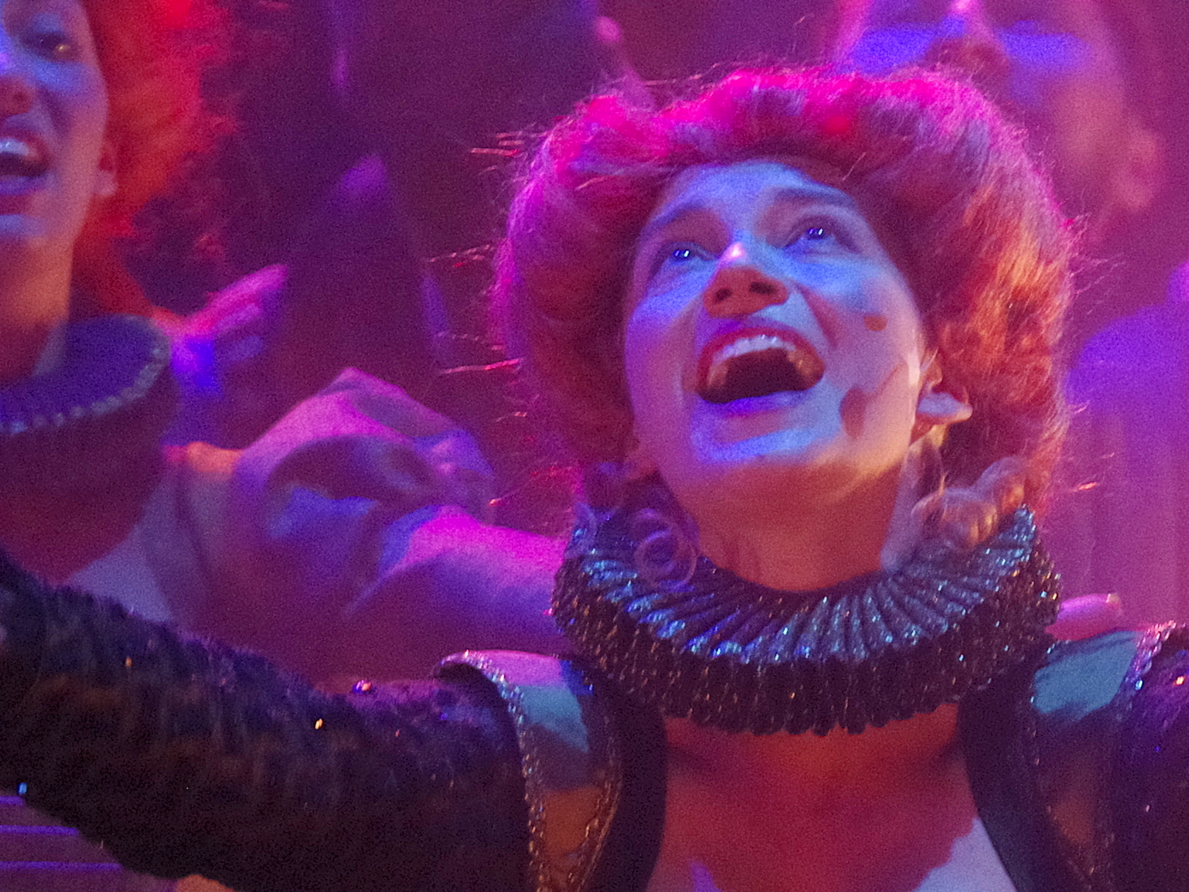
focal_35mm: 843
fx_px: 28962
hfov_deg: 2.4
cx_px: 884
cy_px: 466
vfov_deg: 1.8
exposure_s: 1/320
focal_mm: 200
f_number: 2.8
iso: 3200
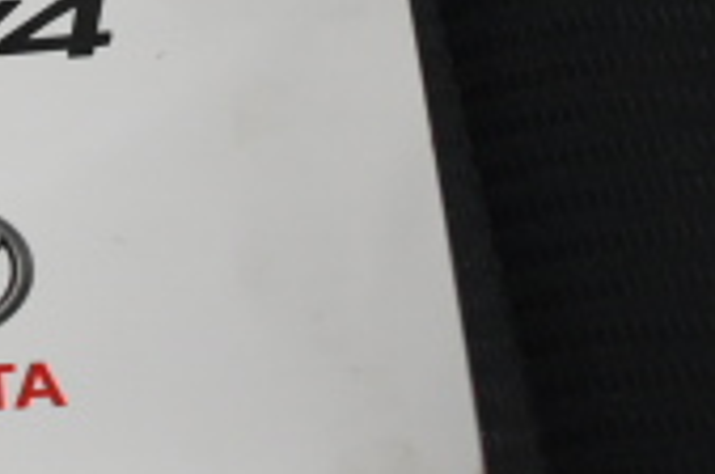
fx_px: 2478
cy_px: -59
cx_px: -584
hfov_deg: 14.4
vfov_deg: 10.8
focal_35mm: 125
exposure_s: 1/60
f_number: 3.8
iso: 1400
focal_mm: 22
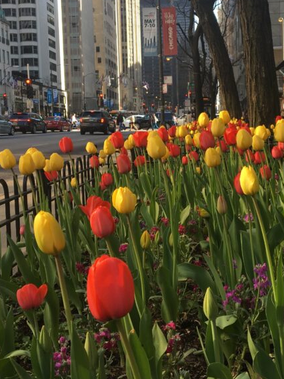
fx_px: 569
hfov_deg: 27.9
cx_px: 177
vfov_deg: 36.8
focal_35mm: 52
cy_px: 171
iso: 25
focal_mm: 4.15
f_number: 2.2
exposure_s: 1/256
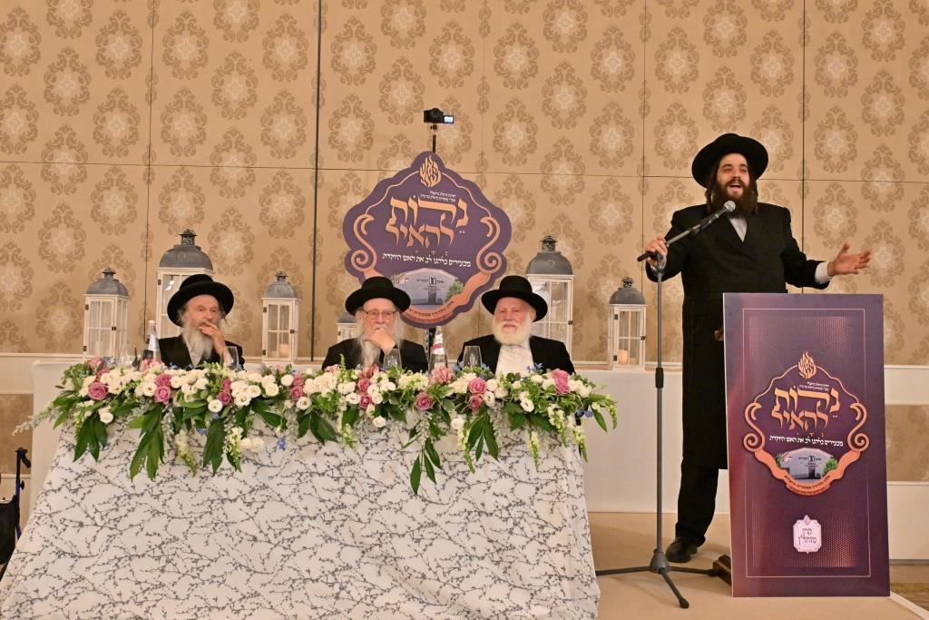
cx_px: 464
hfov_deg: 53.1
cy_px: 310
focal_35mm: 36
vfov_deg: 36.9
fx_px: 929
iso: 1600
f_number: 4
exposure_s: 1/200
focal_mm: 24
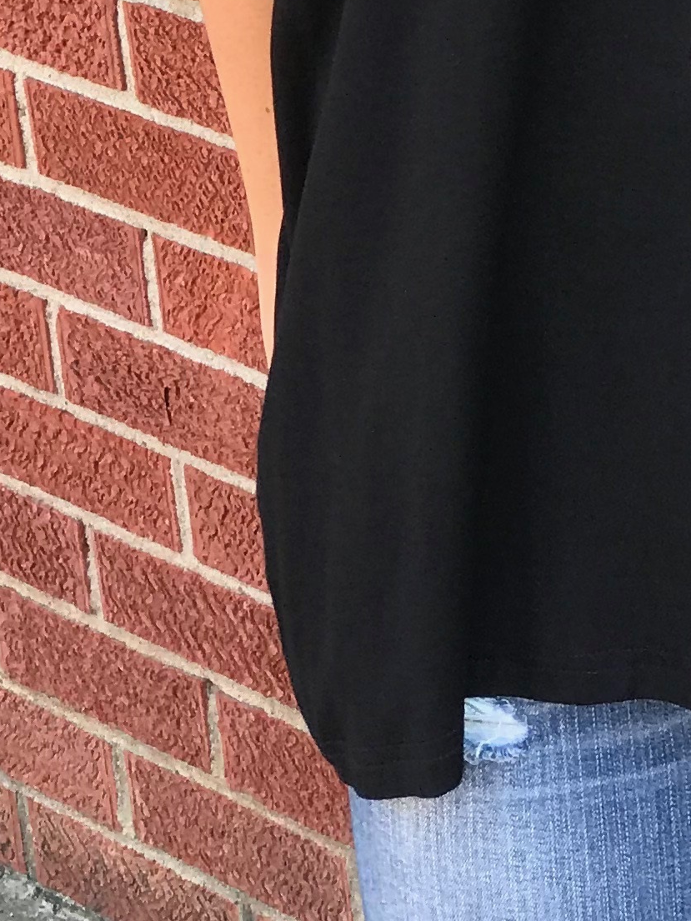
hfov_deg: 7.1
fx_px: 5535
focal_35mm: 208
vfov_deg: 9.2
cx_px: 644
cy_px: -626
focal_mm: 6.6
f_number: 2.8
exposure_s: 1/120
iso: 25
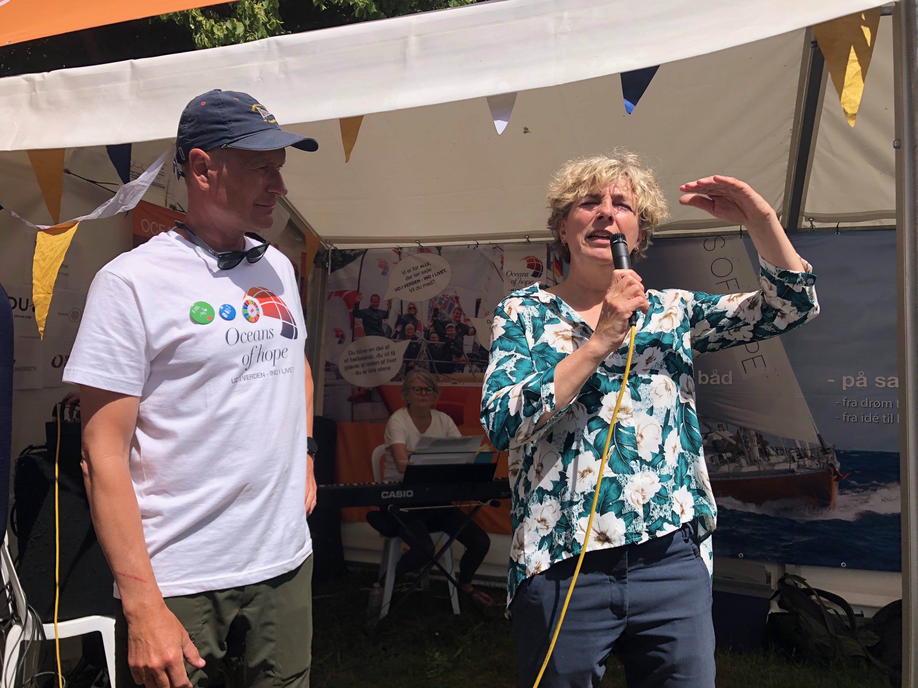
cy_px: 344
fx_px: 743
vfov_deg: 49.7
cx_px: 459
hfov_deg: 63.4
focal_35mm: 28
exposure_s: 1/2404
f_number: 1.8
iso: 20
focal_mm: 3.99
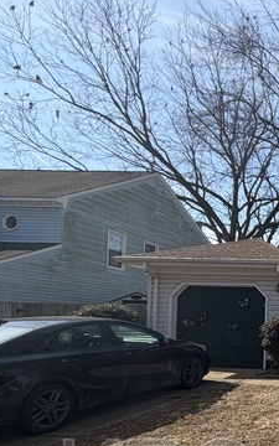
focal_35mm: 33
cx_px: 449
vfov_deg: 55.8
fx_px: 401
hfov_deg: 25.3
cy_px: 326
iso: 25
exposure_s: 1/770
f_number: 2.2
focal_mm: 2.22
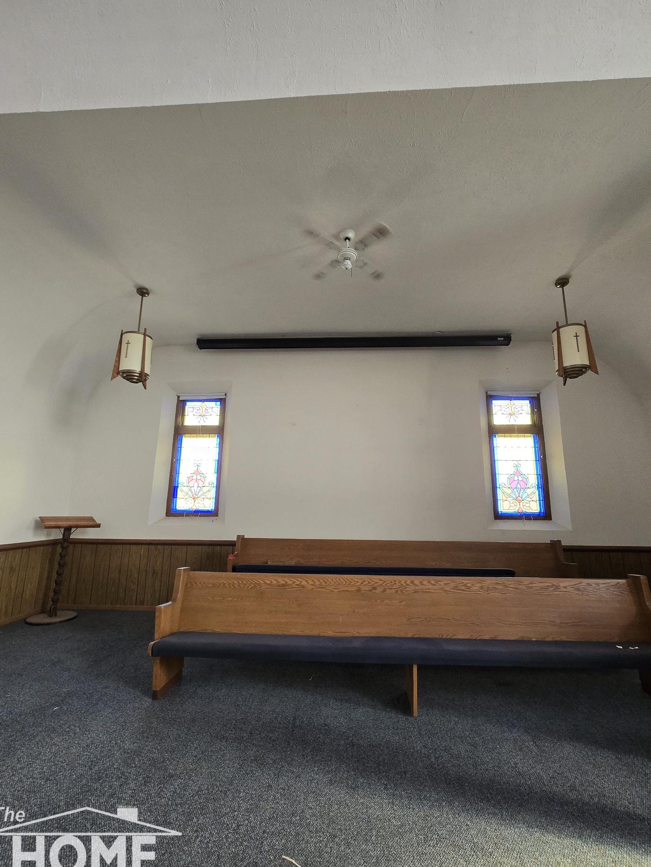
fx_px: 351
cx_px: 336
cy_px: 437
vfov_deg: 102.1
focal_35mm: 14
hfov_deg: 85.7
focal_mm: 2.2
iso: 320
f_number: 2.2
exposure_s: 1/100
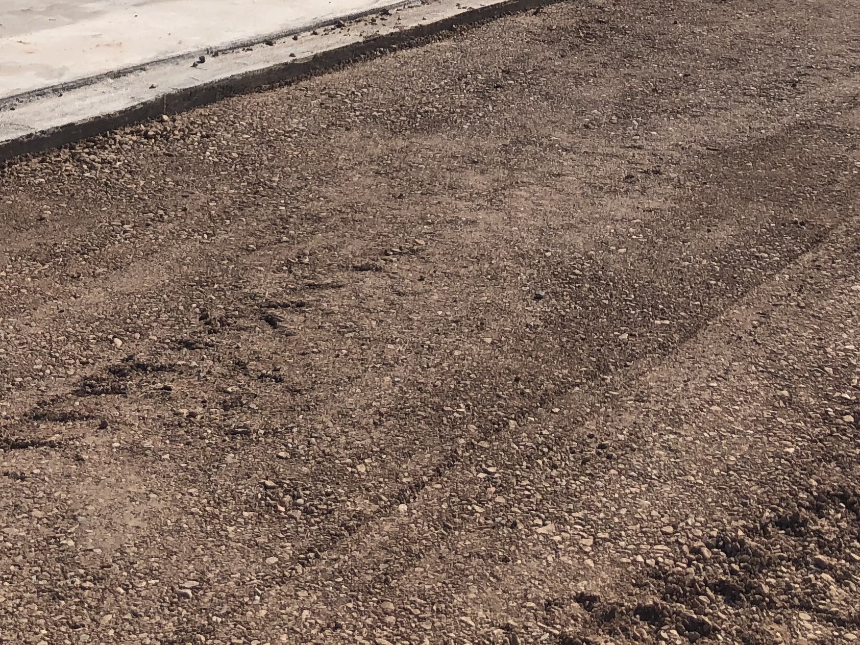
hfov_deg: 29.0
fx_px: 1665
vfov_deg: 20.6
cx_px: 419
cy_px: -122
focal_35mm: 67
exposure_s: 1/2825
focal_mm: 3.99
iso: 20
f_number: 1.8
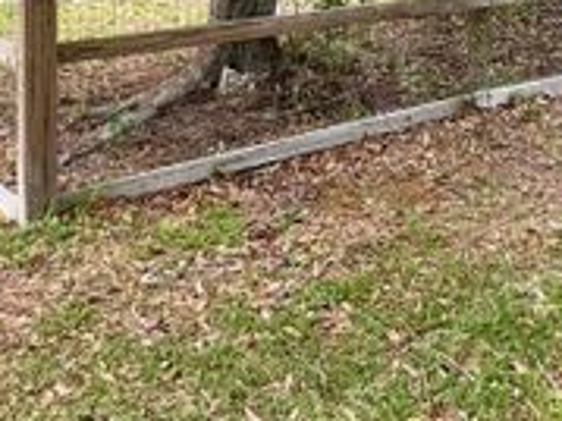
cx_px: 496
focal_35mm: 47
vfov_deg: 22.4
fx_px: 763
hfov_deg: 38.0
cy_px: -280
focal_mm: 2.22
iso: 40
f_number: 2.2
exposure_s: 1/255
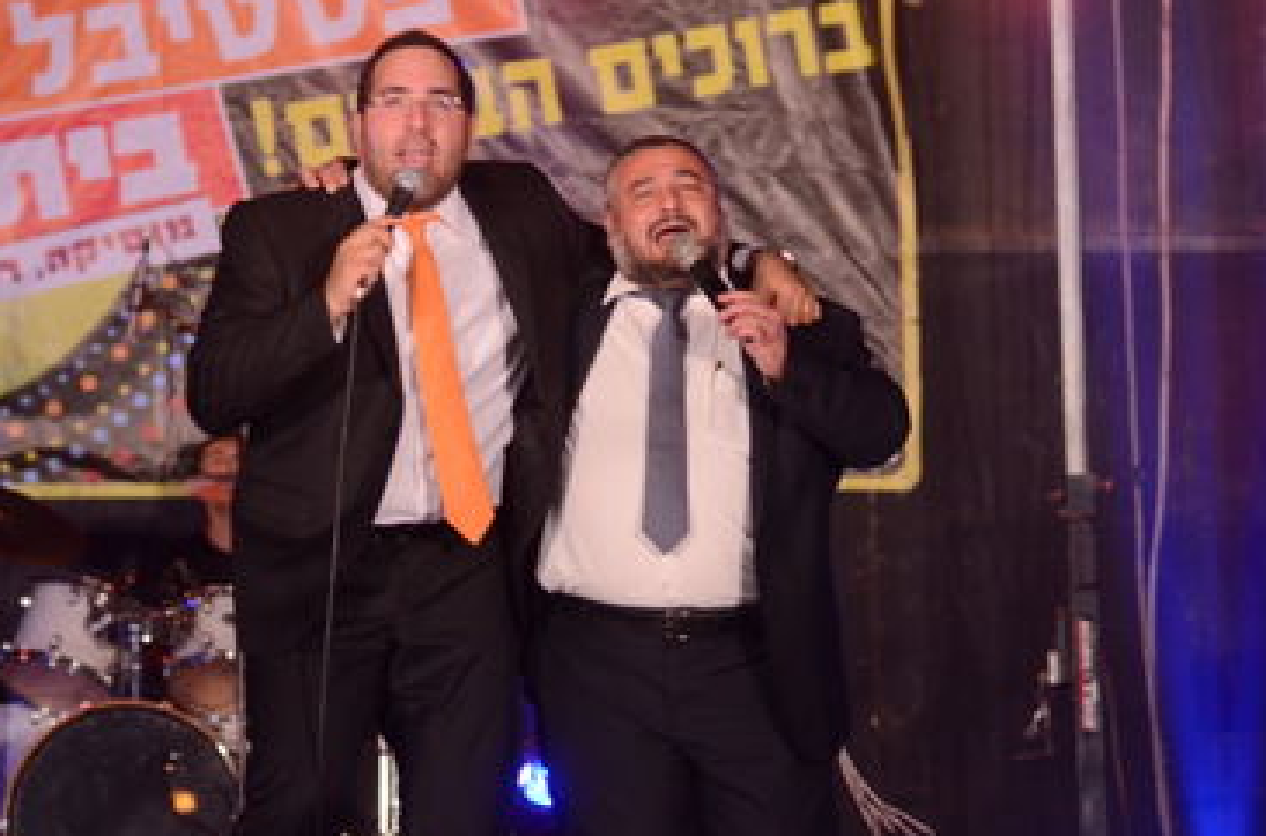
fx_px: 6451
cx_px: 635
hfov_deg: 11.2
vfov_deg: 7.4
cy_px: 385
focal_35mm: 184
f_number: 4
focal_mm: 112
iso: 1600
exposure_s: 1/320
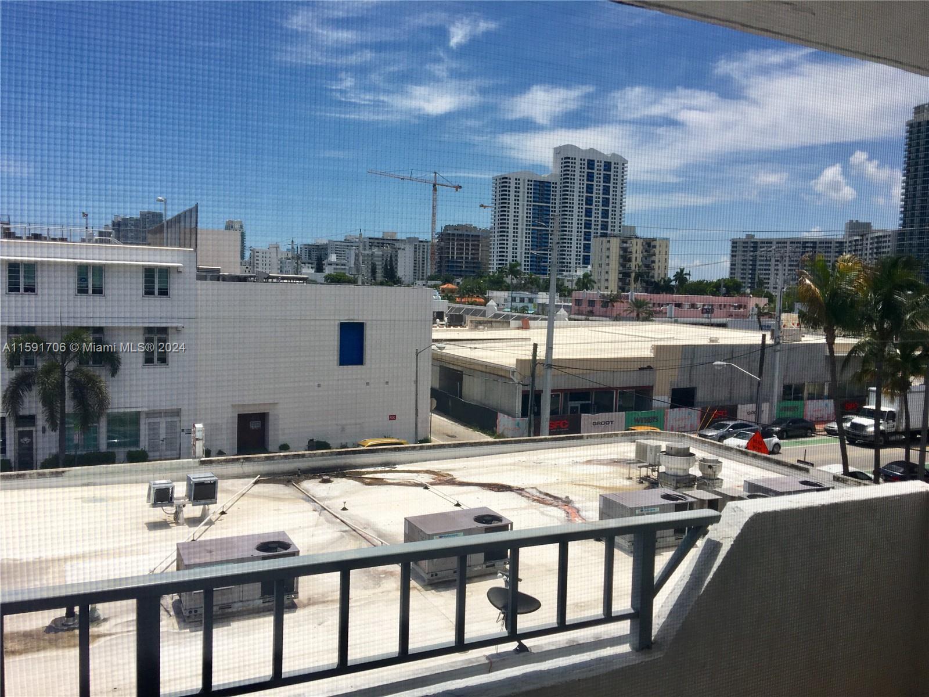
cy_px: 348
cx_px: 464
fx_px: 778
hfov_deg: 61.7
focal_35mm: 29
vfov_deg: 48.2
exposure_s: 1/2747
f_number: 2.2
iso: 25
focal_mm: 4.15
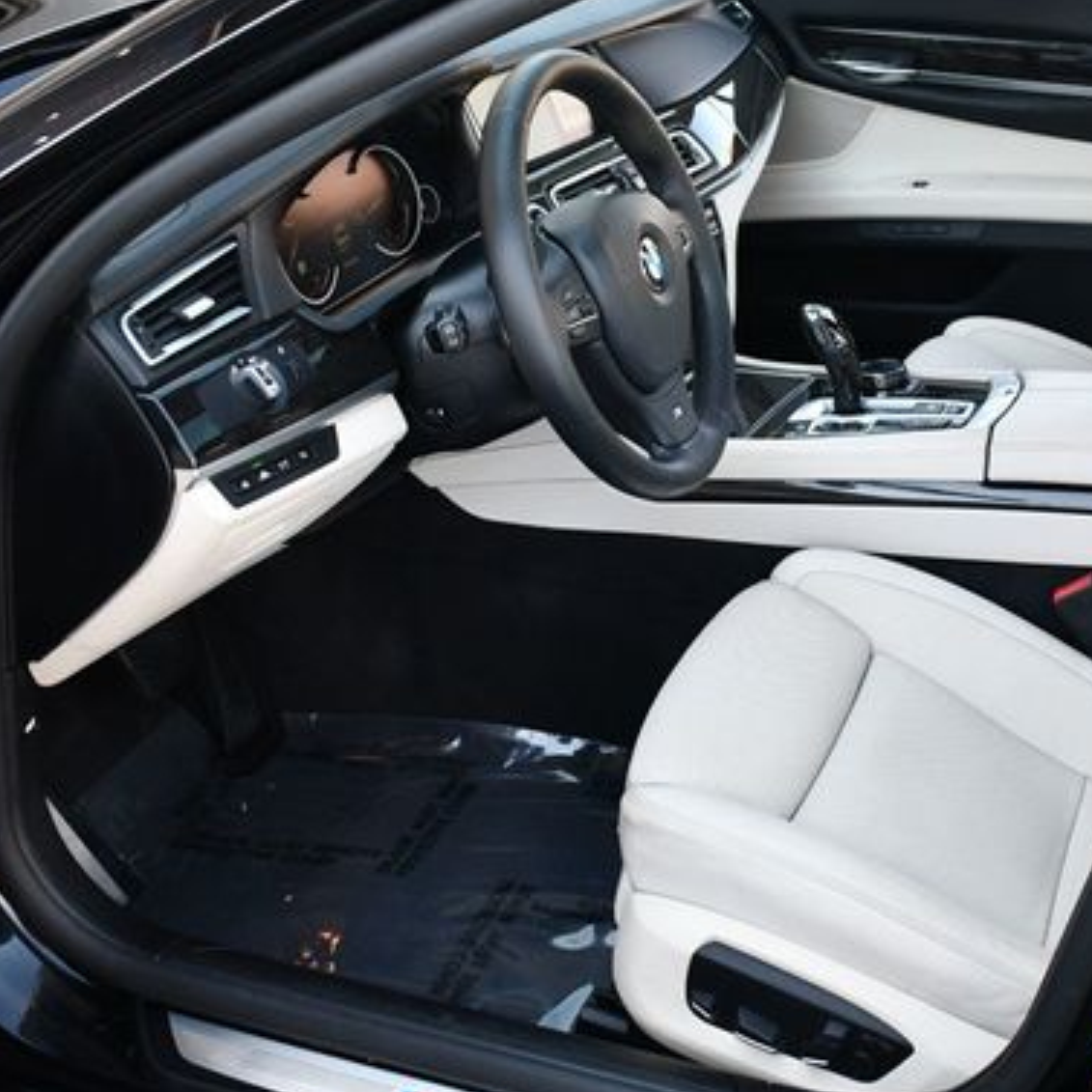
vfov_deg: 32.8
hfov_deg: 32.4
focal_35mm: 52
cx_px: 762
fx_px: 1856
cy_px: 518
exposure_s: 1/250
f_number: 3.5
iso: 640
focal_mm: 18
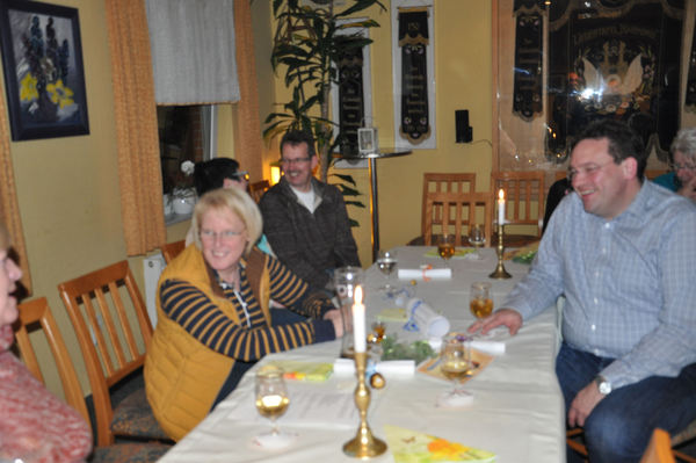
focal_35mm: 38
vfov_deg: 35.4
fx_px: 724
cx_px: 348
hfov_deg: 51.3
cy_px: 232
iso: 800
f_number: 4
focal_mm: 25
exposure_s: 1/60
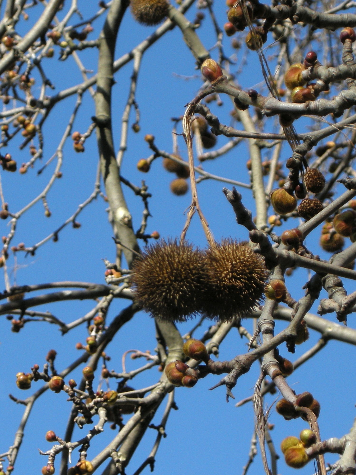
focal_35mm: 123
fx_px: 1687
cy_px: 238
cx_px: 178
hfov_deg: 12.0
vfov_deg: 16.0
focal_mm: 26.3
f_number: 5.8
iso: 64
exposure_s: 1/274
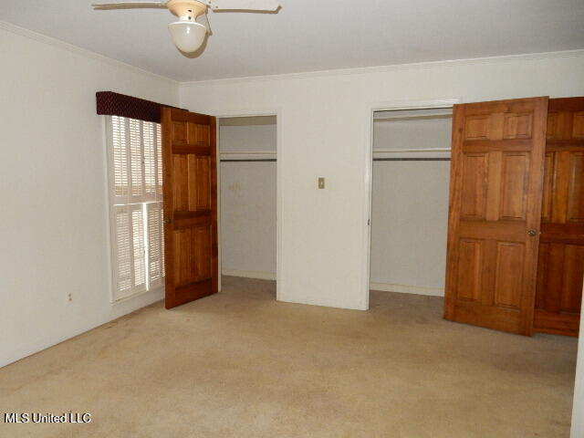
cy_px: 219
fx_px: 422
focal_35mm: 25
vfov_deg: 54.9
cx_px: 292
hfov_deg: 69.4
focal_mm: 4.5
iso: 450
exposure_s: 1/30
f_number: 3.7
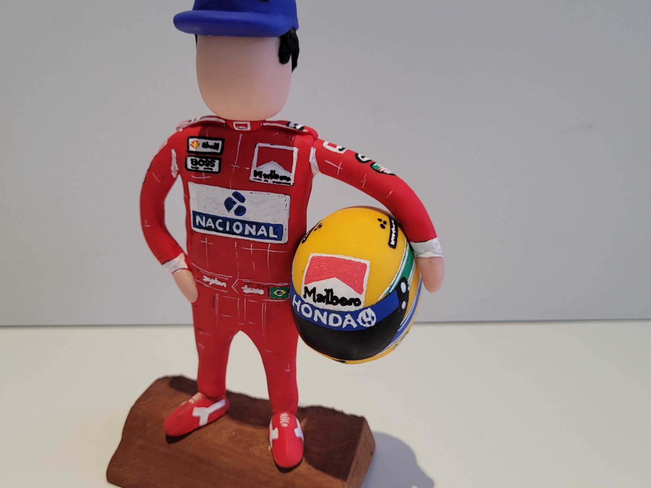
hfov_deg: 55.1
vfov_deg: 42.9
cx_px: 271
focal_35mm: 33
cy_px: 254
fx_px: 621
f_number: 1.8
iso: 200
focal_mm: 5.4
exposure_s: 1/50
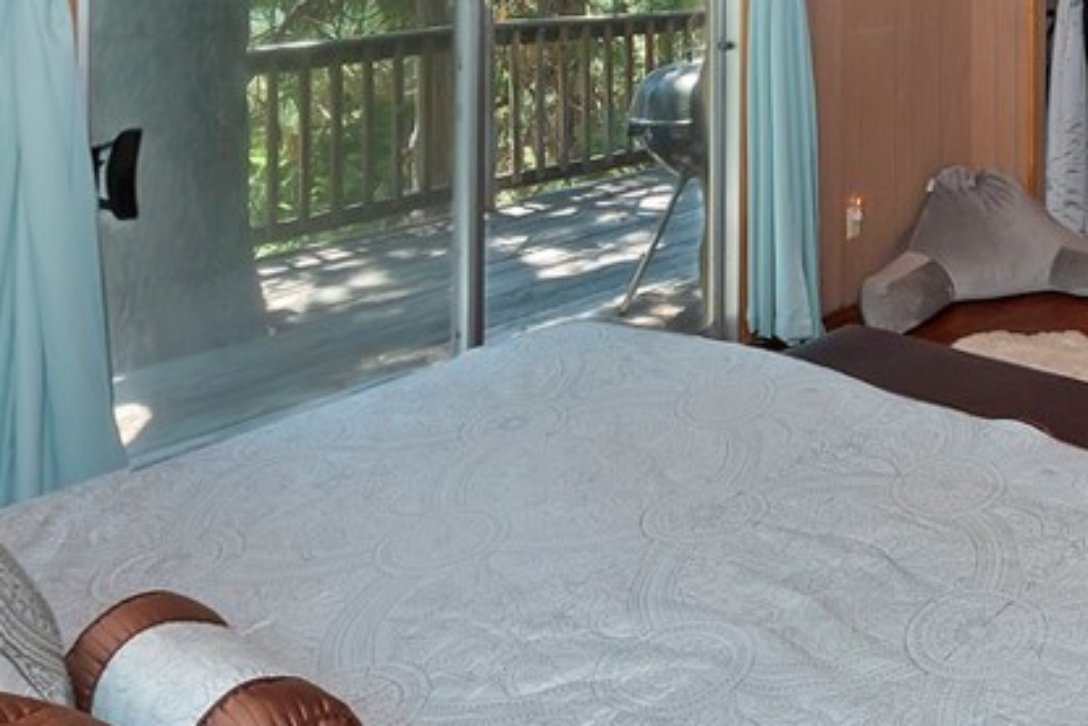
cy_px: -77
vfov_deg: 31.7
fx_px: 1119
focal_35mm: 37
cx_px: 1033
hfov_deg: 45.5
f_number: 8
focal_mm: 10
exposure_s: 1/30
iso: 400
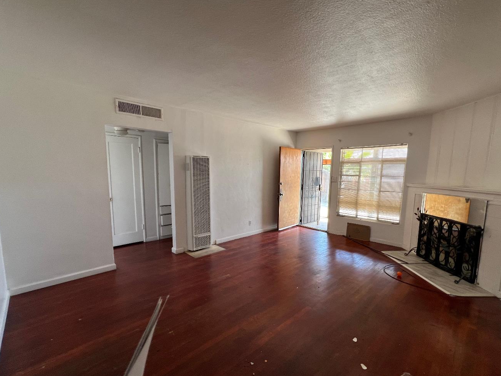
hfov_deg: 98.1
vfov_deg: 81.6
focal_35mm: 15
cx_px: 261
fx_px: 217
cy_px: 202
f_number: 1.8
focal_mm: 1.57
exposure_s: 1/99
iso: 125
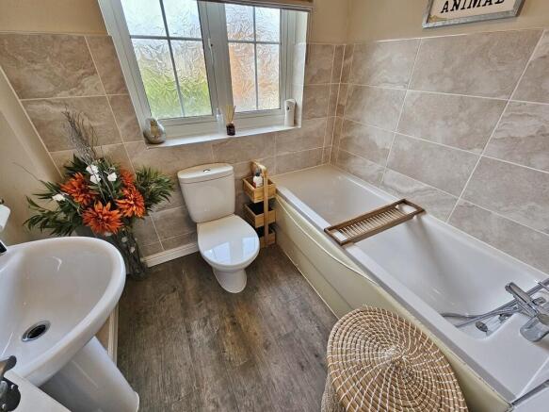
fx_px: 206
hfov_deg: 106.2
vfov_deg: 89.9
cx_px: 274
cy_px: 206
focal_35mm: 13
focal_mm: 2.2
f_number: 2.2
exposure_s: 1/50
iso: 64
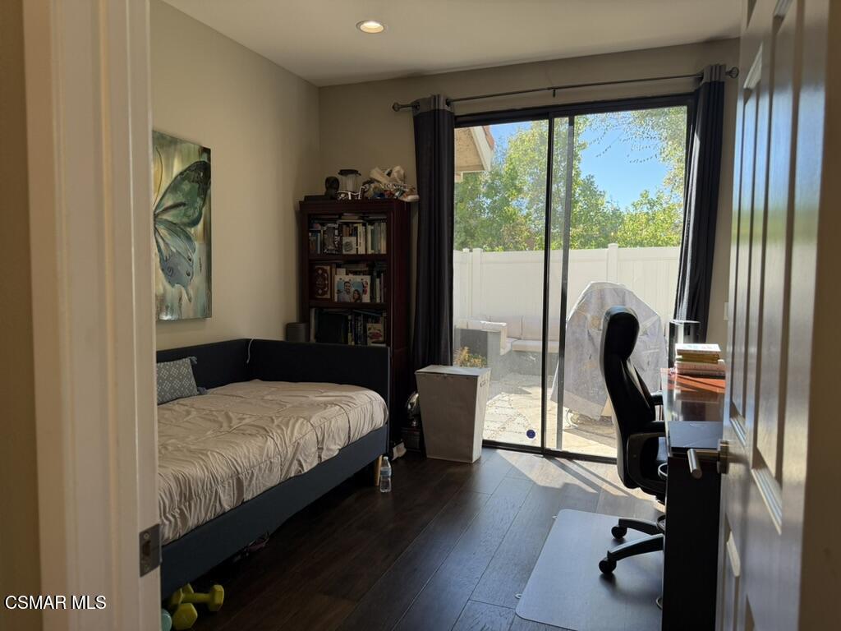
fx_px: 583
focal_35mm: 24
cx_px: 420
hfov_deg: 71.6
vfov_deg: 56.8
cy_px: 316
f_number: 1.78
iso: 100
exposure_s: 1/539
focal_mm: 6.76
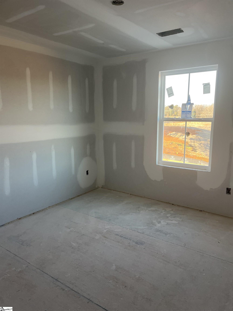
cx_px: 116
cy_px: 156
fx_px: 233
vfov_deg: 67.3
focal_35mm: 26
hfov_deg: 53.1
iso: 80
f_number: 1.6
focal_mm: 5.1
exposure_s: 1/121
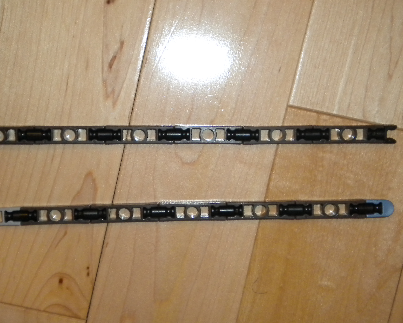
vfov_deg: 25.4
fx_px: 716
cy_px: 158
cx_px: 177
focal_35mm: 60
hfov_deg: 31.4
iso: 400
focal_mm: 9.3
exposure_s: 1/30
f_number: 3.9
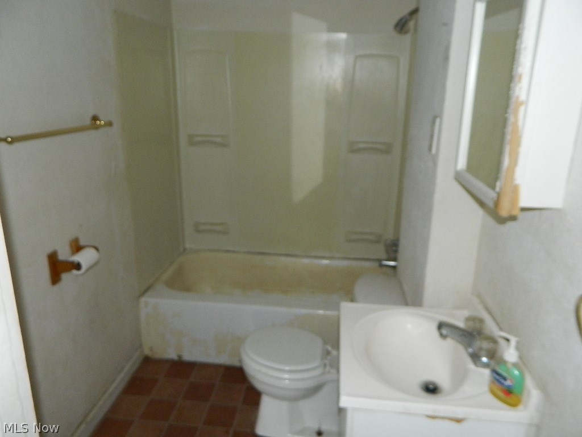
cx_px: 291
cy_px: 218
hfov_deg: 69.4
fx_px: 420
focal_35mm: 25
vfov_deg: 54.9
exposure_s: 1/30
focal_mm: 4.5
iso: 200
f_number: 3.1
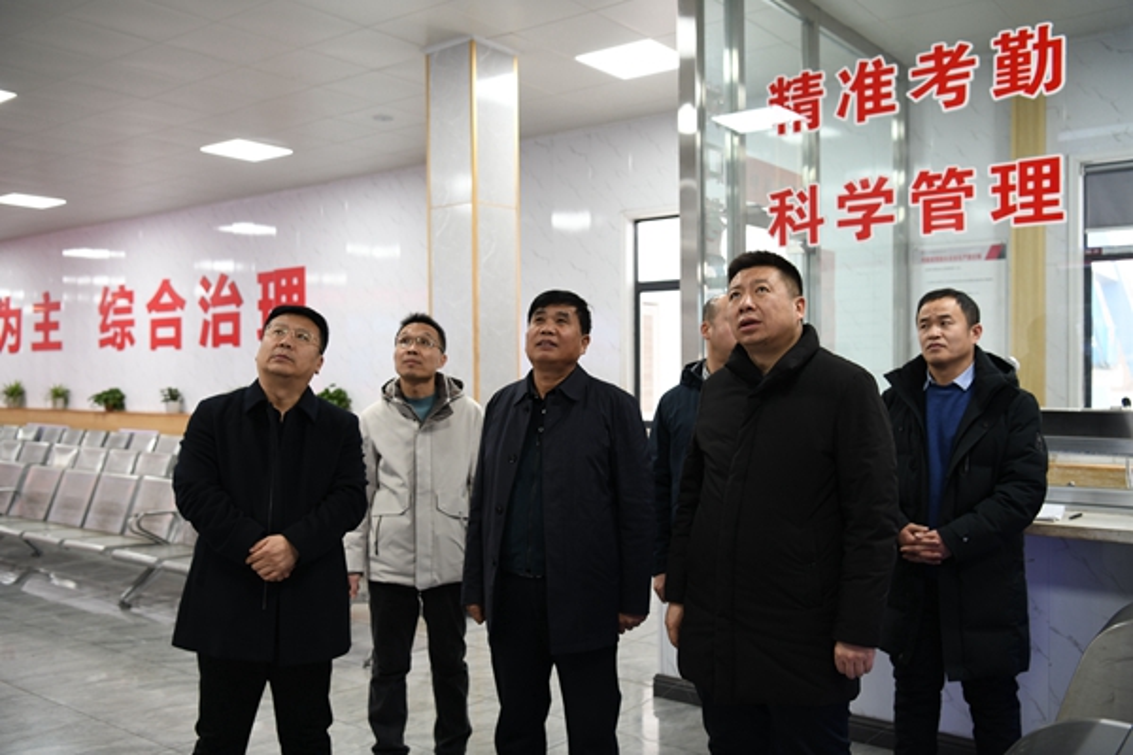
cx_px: 566
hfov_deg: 55.8
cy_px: 378
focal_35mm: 34
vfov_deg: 38.9
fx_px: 1070
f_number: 3.5
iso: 500
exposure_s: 1/50
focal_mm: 34
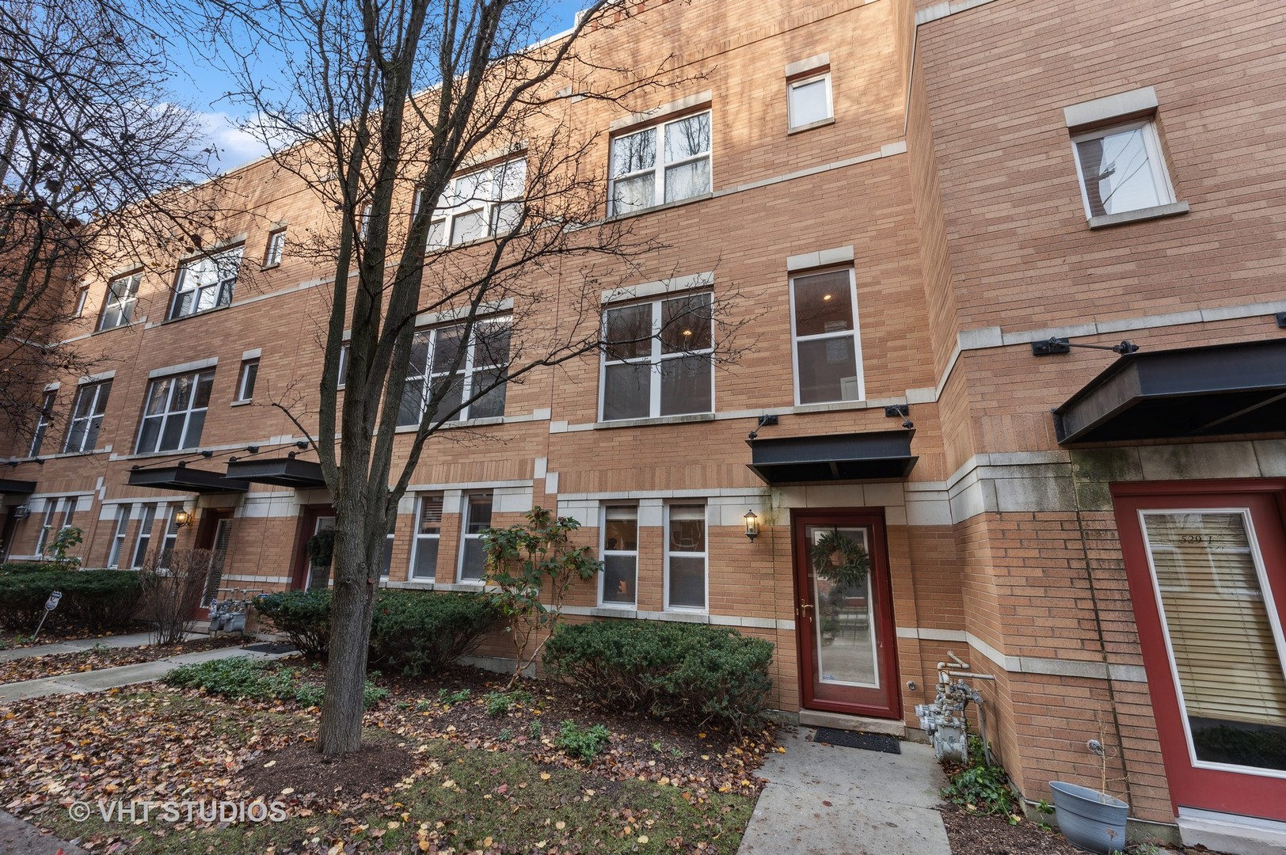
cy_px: 428
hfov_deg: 104.3
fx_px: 500
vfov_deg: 81.1
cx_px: 643
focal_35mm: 14
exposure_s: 1/10
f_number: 11
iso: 100
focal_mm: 14
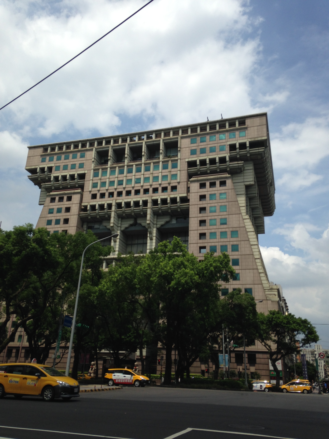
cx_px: 164
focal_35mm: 33
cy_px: 220
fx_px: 418
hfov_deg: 42.9
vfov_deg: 55.4
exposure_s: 1/2358
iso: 50
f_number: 2.4
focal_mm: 4.12
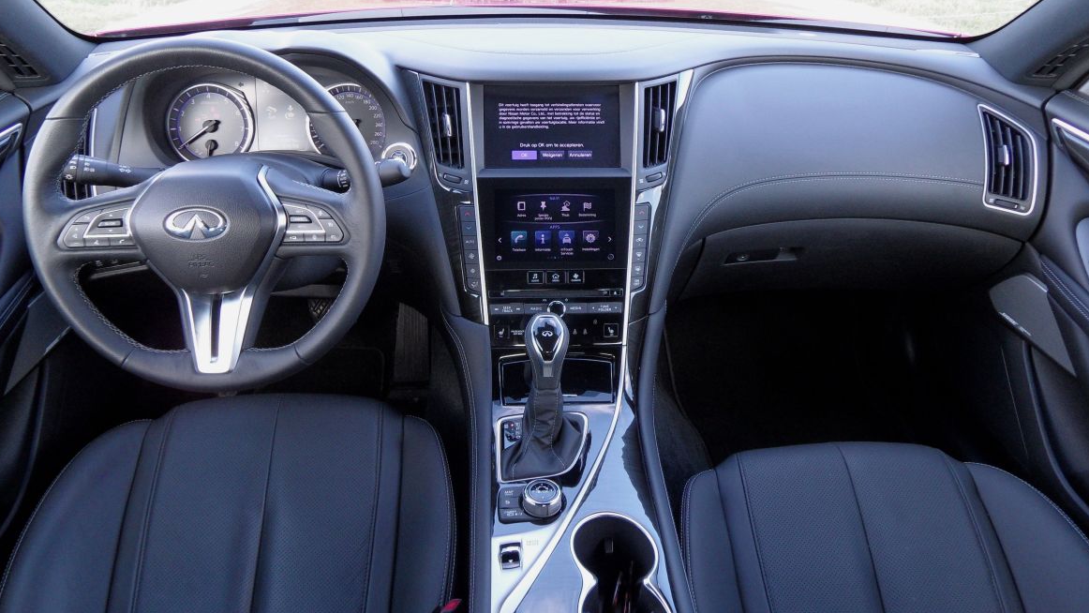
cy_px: 270
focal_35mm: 27
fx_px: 780
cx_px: 532
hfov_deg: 69.8
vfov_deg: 42.8
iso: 100
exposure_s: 1/45
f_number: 3.2
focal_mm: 3.9
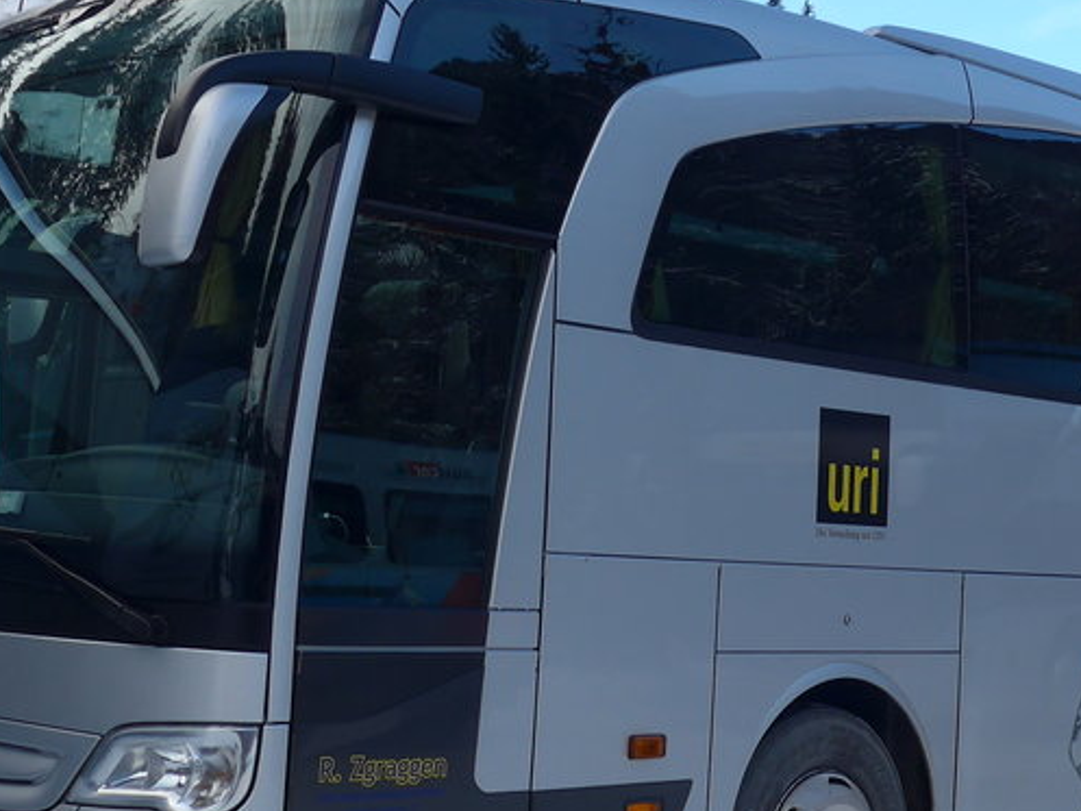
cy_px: 289
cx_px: 776
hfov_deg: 27.5
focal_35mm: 70
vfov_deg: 21.0
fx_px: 2187
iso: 80
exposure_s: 1/320
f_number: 2.8
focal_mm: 6
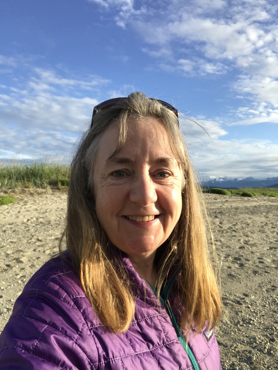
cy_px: 185
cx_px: 139
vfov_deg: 56.8
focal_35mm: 32
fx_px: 342
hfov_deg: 44.2
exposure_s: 1/611
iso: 25
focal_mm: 2.87
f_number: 2.2
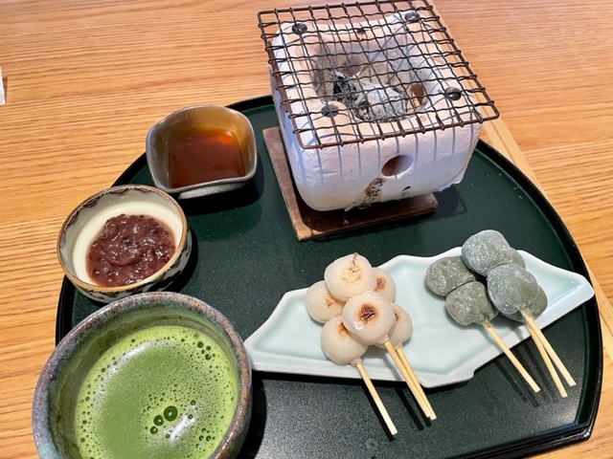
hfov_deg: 67.3
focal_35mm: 26
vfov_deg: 53.1
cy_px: 230
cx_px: 306
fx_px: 460
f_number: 1.6
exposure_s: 1/60
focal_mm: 4.2
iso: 160
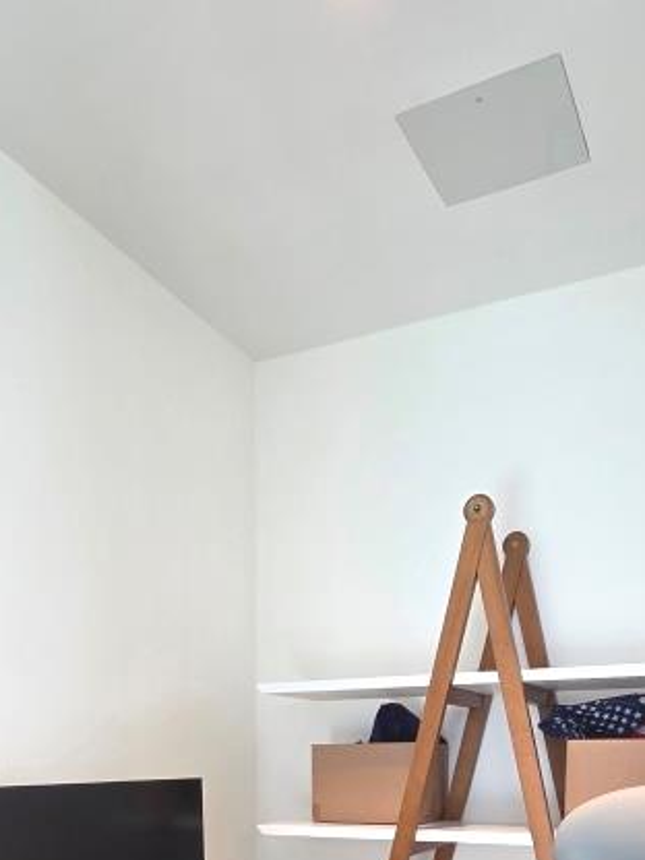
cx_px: 294
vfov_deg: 47.3
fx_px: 795
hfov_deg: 44.1
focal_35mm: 32
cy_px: 858
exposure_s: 1/60
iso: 160
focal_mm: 2.2
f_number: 2.2
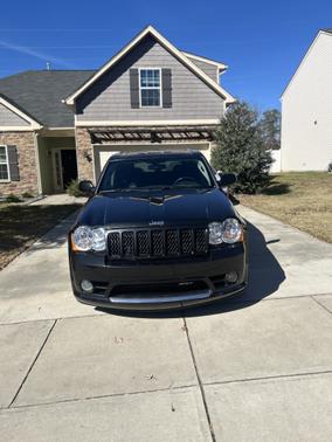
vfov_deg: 67.3
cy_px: 221
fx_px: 332
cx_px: 166
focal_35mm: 26
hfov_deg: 53.1
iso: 50
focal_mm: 5.7
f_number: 1.5
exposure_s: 1/4630
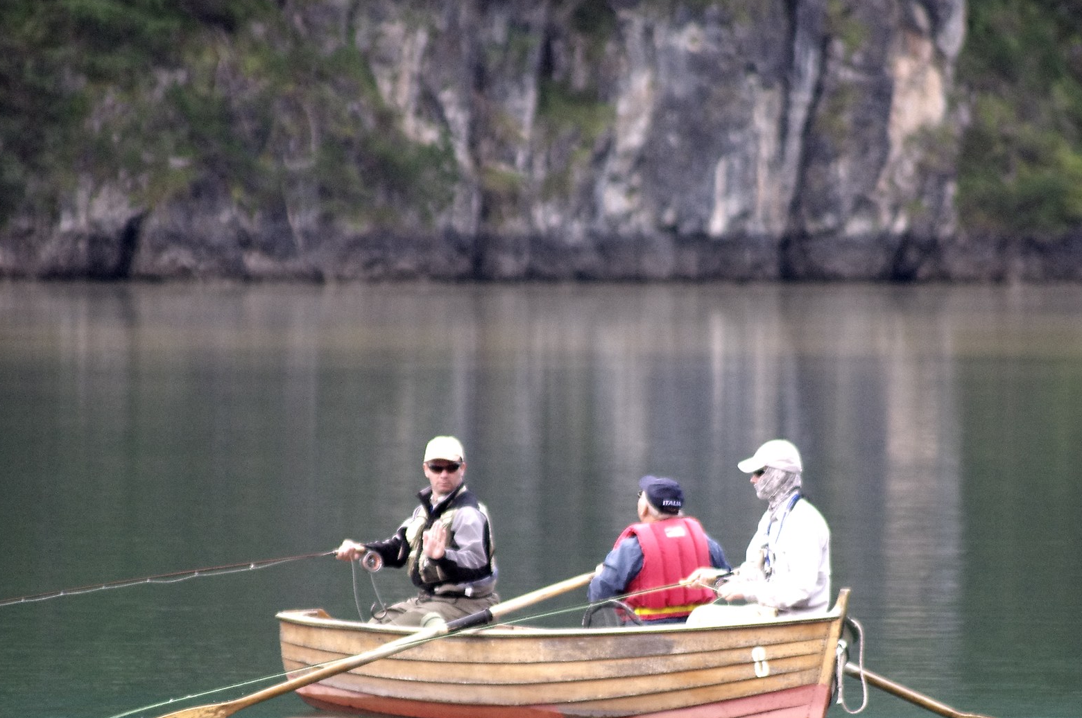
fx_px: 16630
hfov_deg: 3.7
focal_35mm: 554
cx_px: 581
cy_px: 548
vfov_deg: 2.5
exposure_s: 1/200
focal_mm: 240
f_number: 5.6
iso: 800
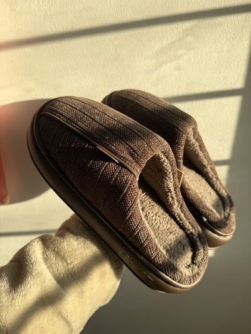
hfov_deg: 56.8
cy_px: 167
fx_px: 232
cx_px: 126
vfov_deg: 71.6
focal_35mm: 24
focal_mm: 6.76
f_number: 1.78
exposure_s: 1/1812
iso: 80
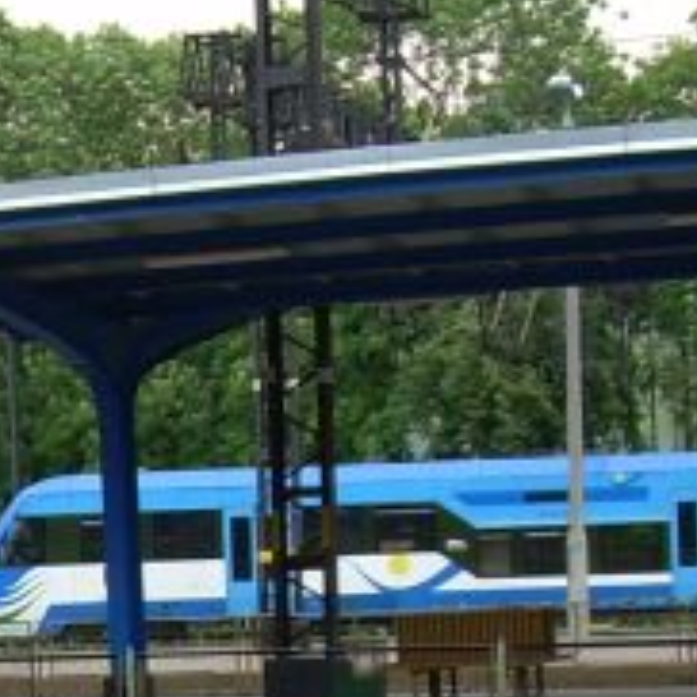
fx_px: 3371
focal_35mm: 148
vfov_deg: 11.6
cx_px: -46
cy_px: 800
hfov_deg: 11.6
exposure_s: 1/210
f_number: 2.8
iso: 50
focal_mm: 6.3
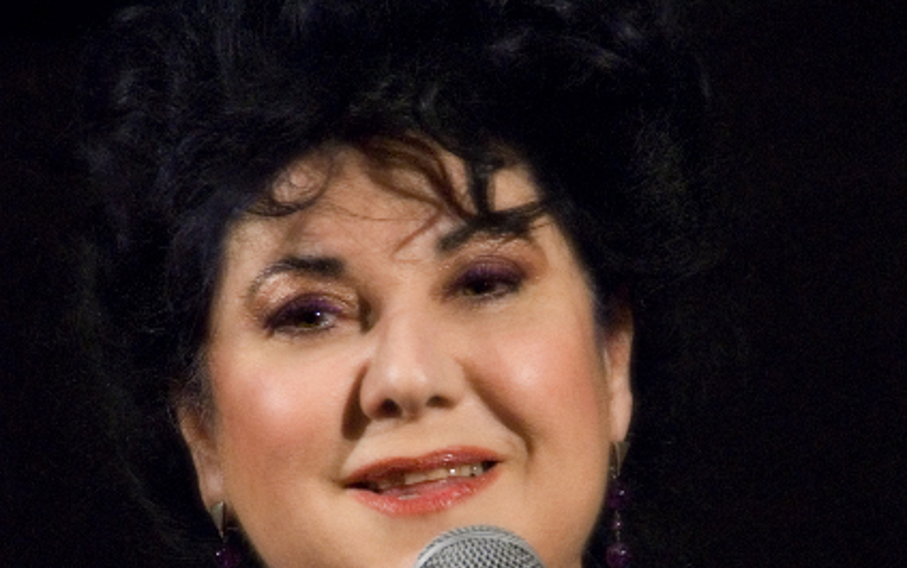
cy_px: 510
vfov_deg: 2.8
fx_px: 11428
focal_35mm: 462
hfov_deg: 4.5
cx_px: 455
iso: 1600
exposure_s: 1/80
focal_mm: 200
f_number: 5.6
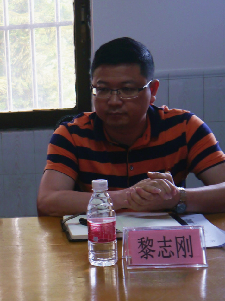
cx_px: 112
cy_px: 150
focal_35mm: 40
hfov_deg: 35.9
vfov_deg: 46.8
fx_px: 347
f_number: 4.2
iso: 500
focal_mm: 20
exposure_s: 1/60
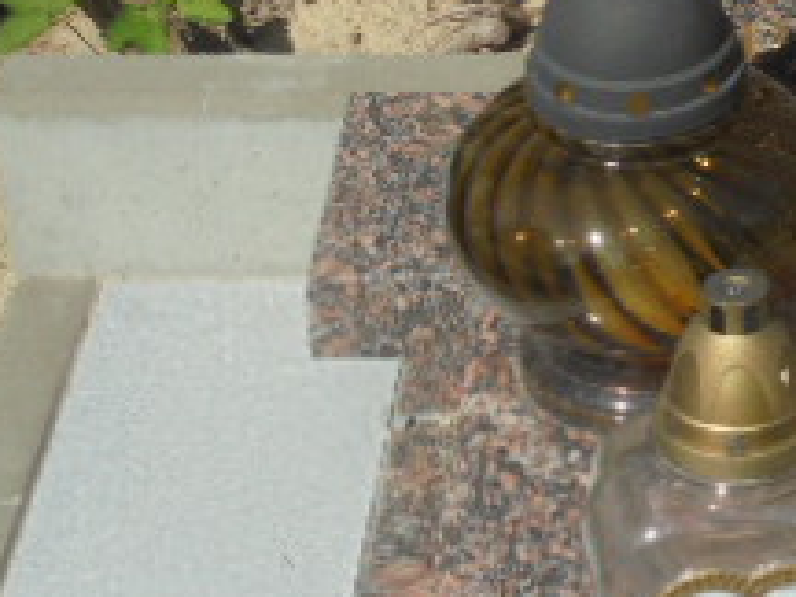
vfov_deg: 10.2
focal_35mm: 145
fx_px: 3334
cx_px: 1157
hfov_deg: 13.0
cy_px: 33
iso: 100
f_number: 4.8
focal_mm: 8.9
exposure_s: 1/640
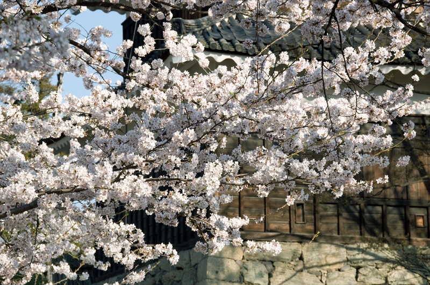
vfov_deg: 3.4
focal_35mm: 405
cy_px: 142
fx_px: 4831
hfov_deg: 5.1
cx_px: 215
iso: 200
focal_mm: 270
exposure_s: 1/125
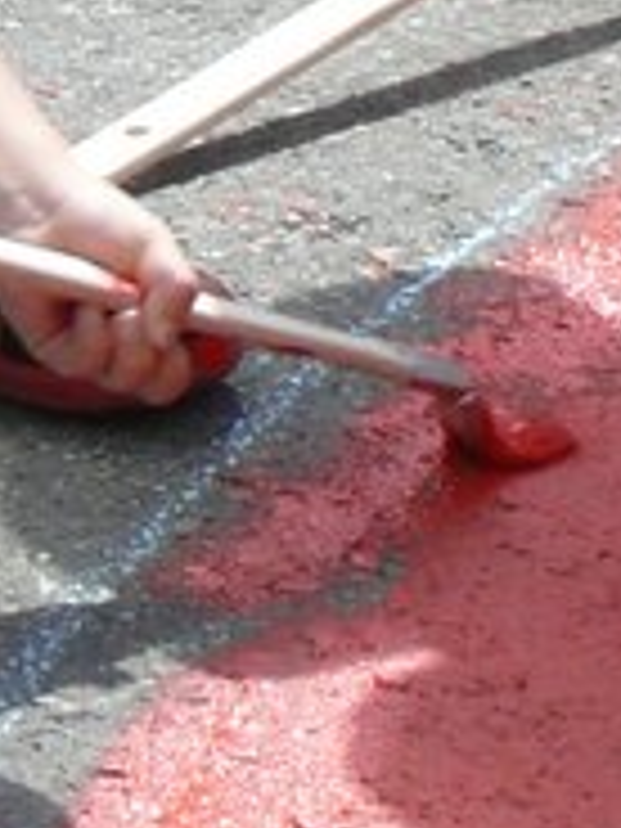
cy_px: -747
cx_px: 22
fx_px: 11027
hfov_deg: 3.2
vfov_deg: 4.3
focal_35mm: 461
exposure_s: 1/250
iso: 100
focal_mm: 13.5
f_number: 5.6
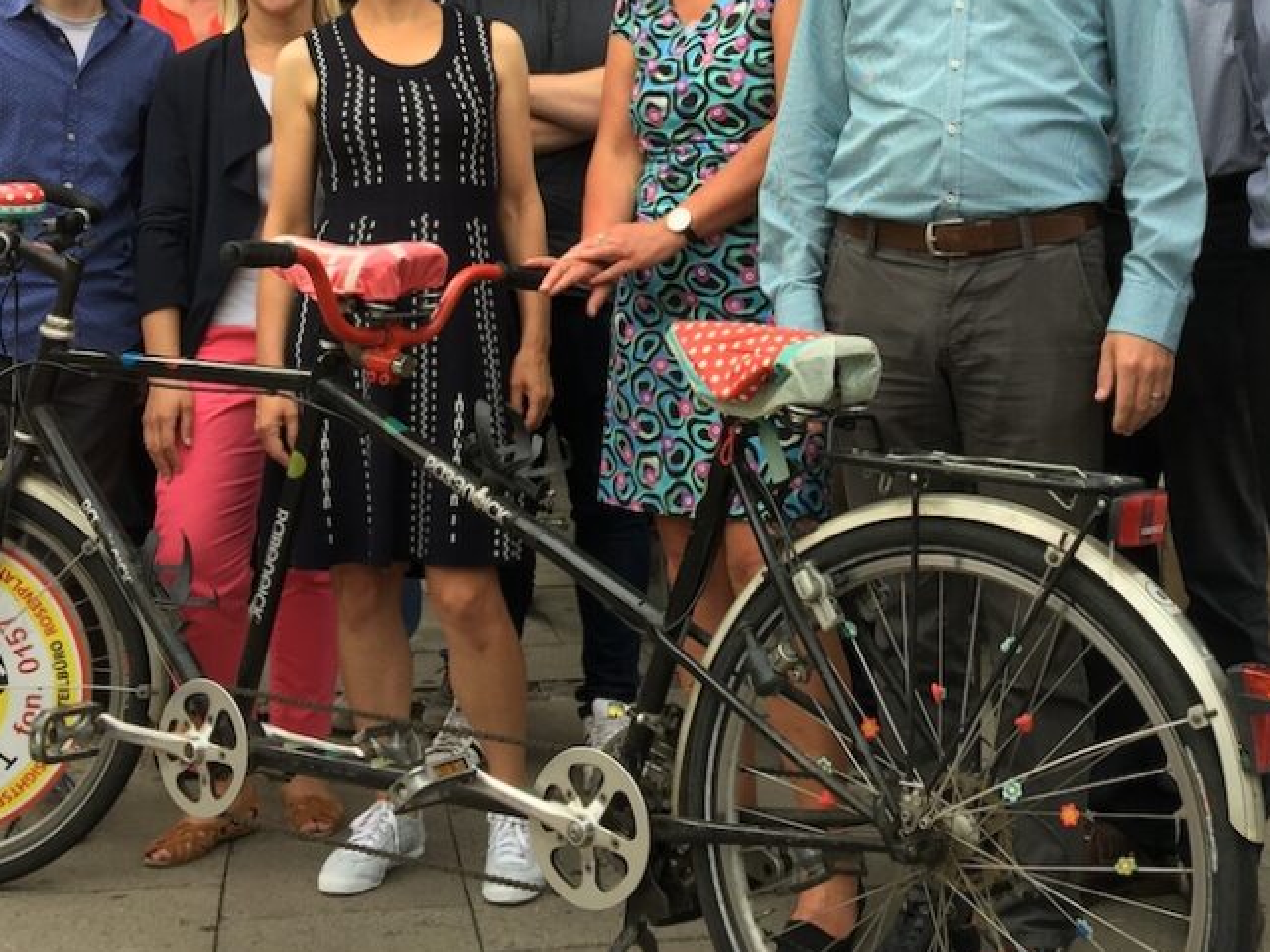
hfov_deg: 36.0
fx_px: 1944
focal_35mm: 53
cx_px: 776
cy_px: 198
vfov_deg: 27.0
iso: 32
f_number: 2.2
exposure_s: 1/227
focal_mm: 4.15
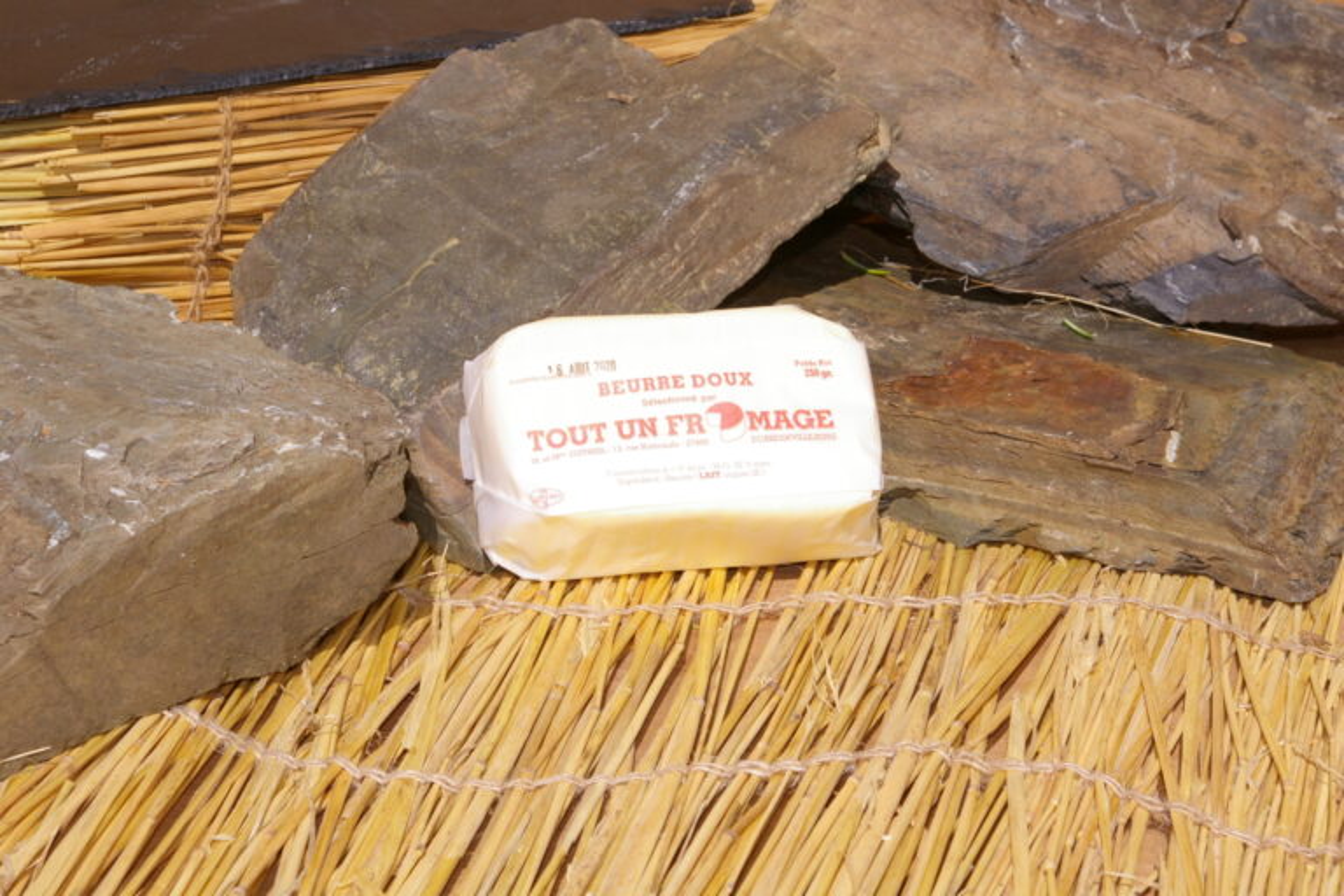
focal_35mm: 82
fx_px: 3080
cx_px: 672
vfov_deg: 16.6
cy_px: 448
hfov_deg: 24.6
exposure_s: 1/180
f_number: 16
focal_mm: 55
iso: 200
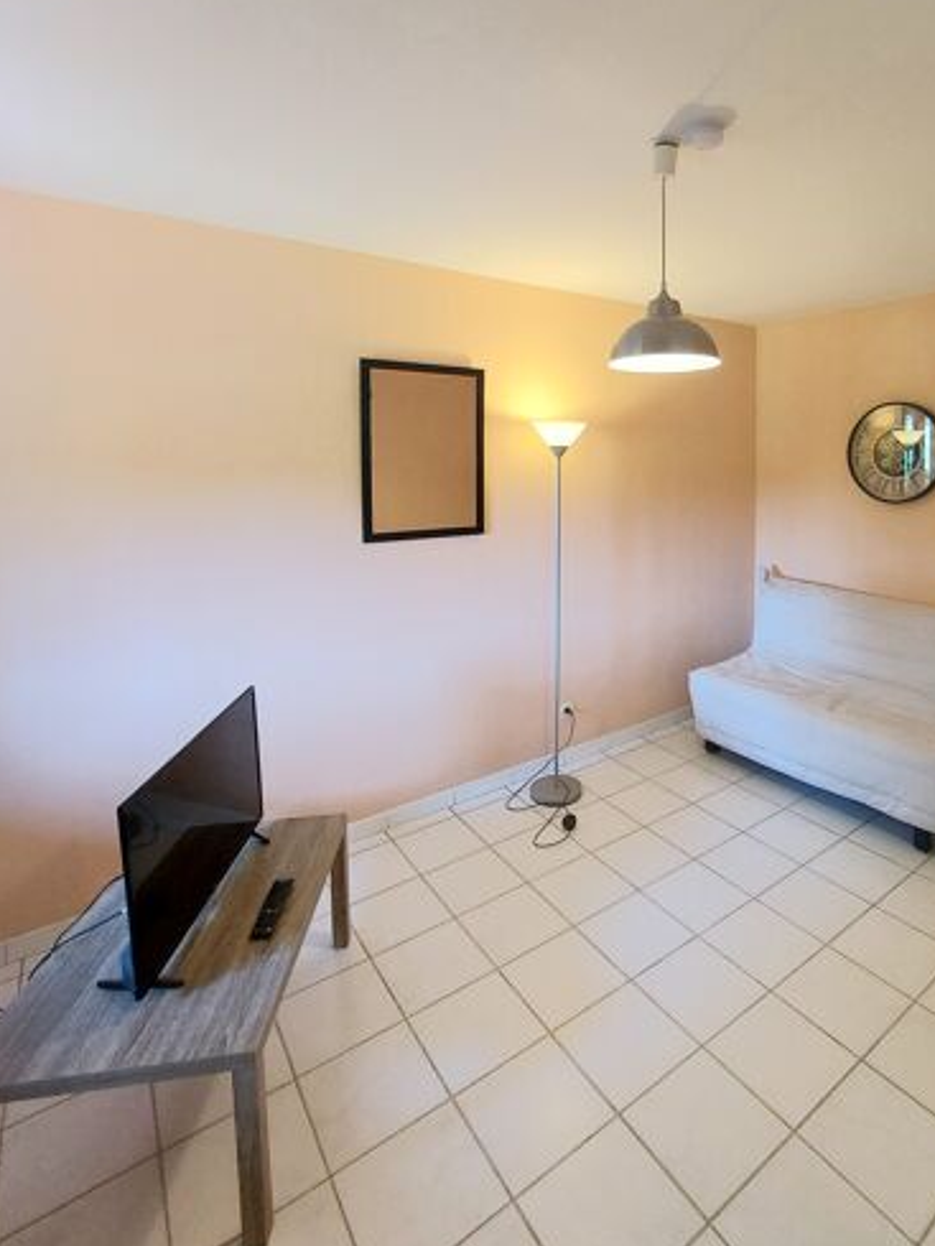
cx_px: 601
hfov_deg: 73.1
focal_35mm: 17
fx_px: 612
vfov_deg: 89.8
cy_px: 497
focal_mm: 1.74
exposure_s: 1/50
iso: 125
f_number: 2.2
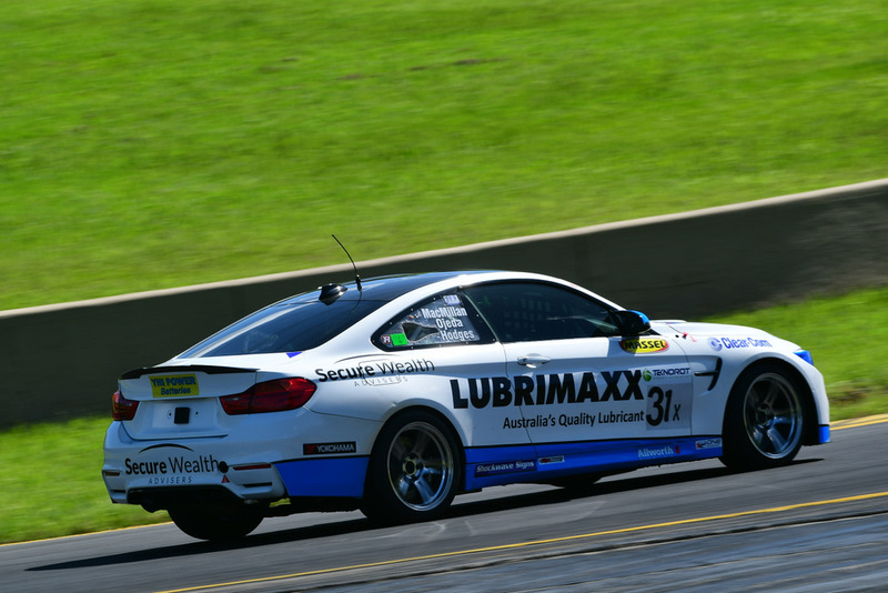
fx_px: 8883
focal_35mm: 360
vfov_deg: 3.8
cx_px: 444
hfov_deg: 5.7
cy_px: 296
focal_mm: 240
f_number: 11
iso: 160
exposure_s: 1/250
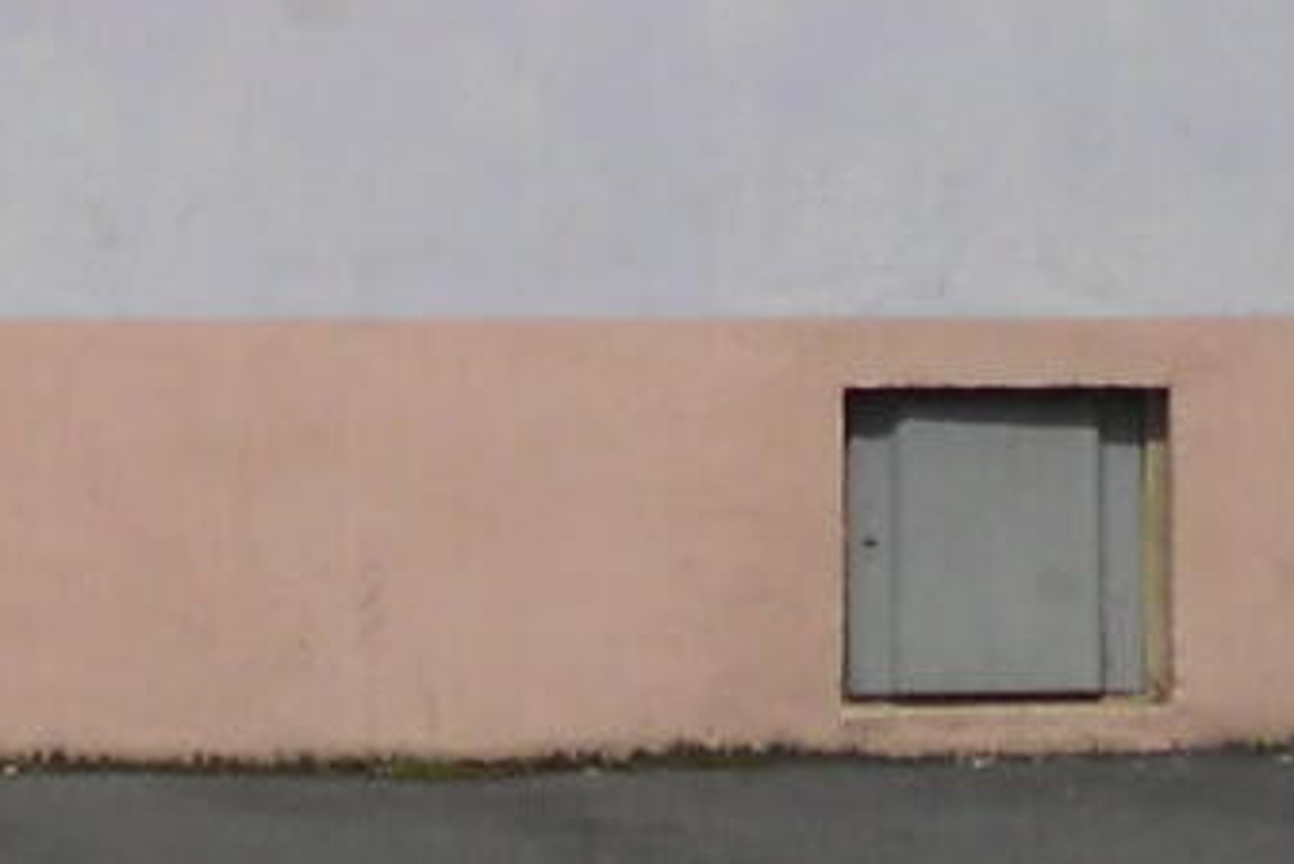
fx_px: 8091
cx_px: 515
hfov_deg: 9.1
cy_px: -1425
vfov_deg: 5.8
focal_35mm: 225
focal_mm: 6.9
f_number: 9.8
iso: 80
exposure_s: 1/320
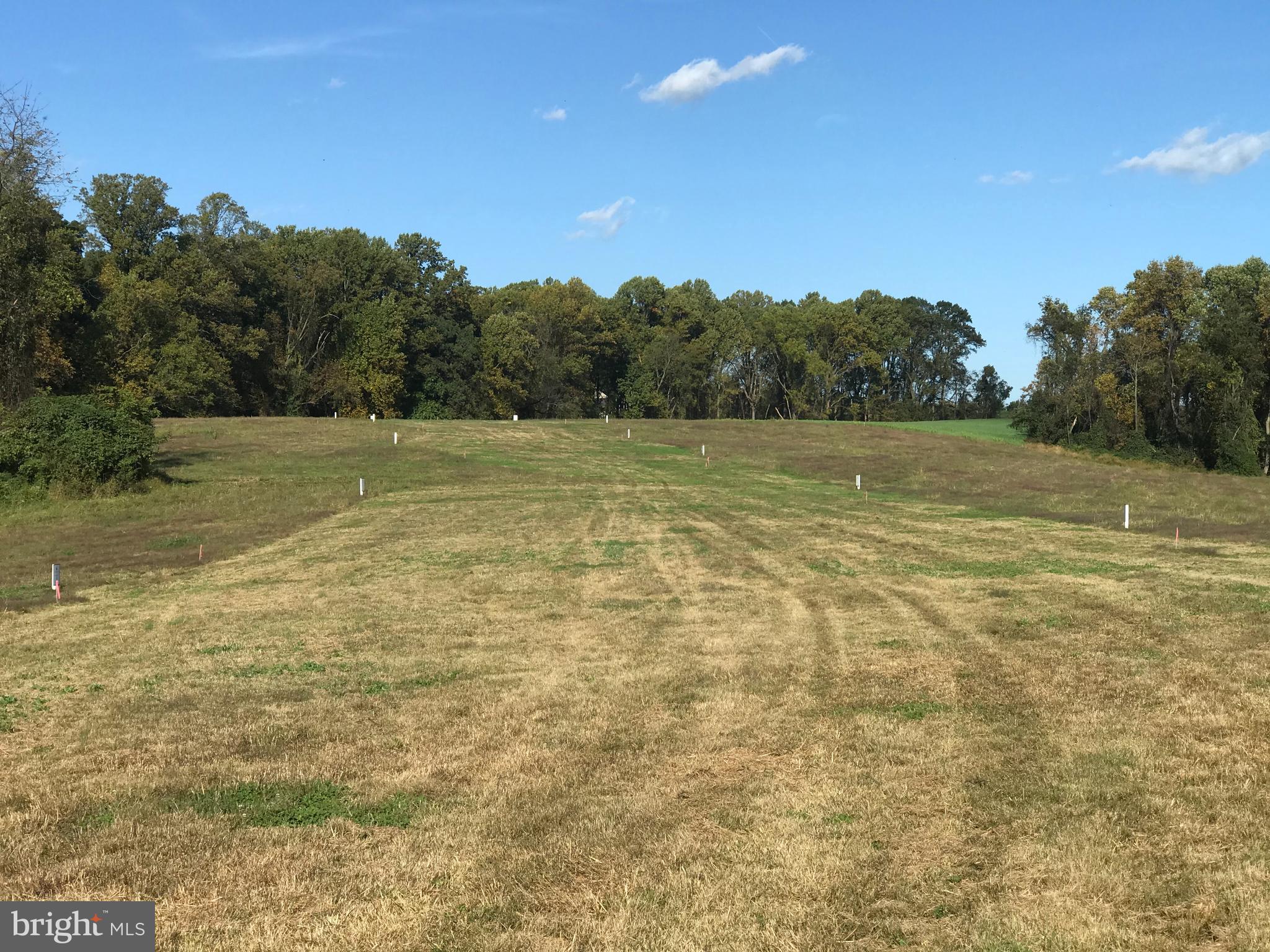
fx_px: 2091
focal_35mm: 57
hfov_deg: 33.8
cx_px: 635
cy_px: 476
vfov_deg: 25.7
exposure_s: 1/1064
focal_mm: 6.6
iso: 20
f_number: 2.8
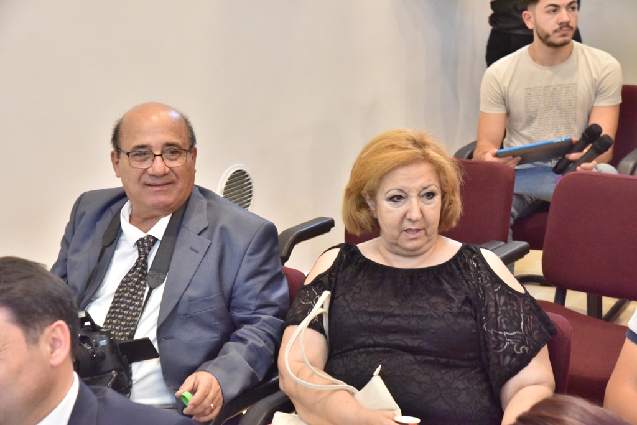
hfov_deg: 23.9
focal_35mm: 85
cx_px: 318
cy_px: 212
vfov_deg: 16.1
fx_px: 1504
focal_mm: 85
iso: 10000
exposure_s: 1/30
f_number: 10
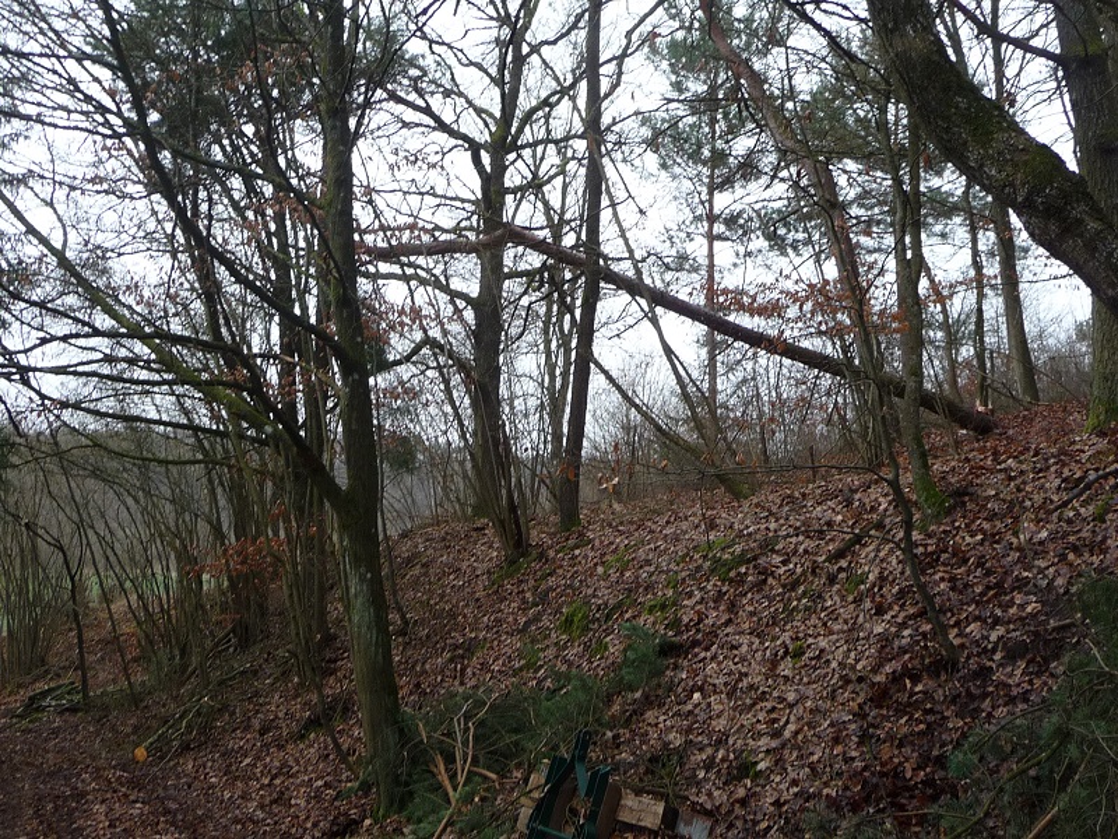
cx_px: 559
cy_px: 420
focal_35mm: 42
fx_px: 1356
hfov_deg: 44.8
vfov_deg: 34.3
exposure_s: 1/60
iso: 100
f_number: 3.3
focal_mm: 4.7
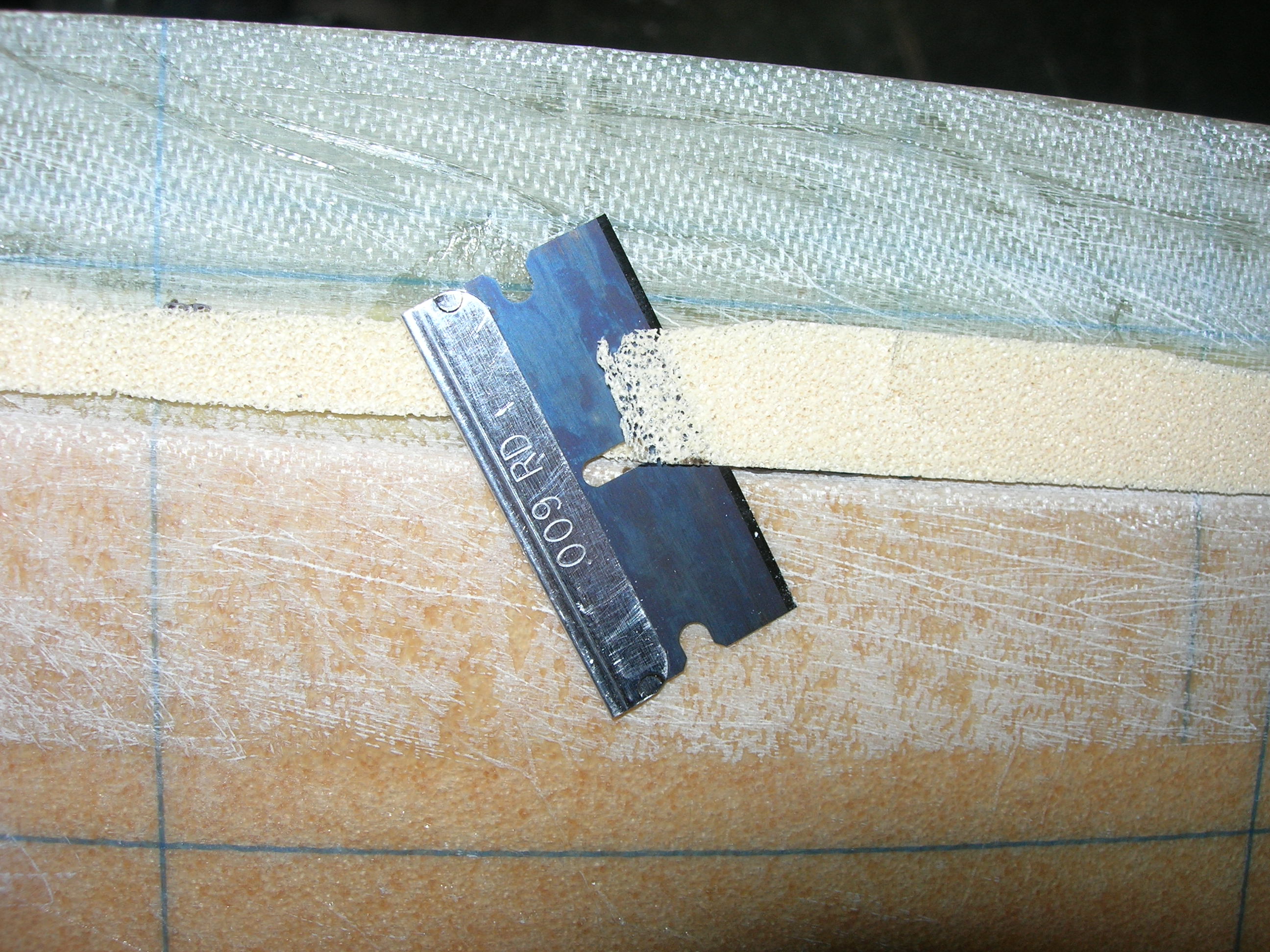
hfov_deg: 49.0
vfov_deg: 37.7
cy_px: 476
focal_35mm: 38
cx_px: 635
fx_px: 1394
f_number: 4.8
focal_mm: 7.8
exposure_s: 1/60.1
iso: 64
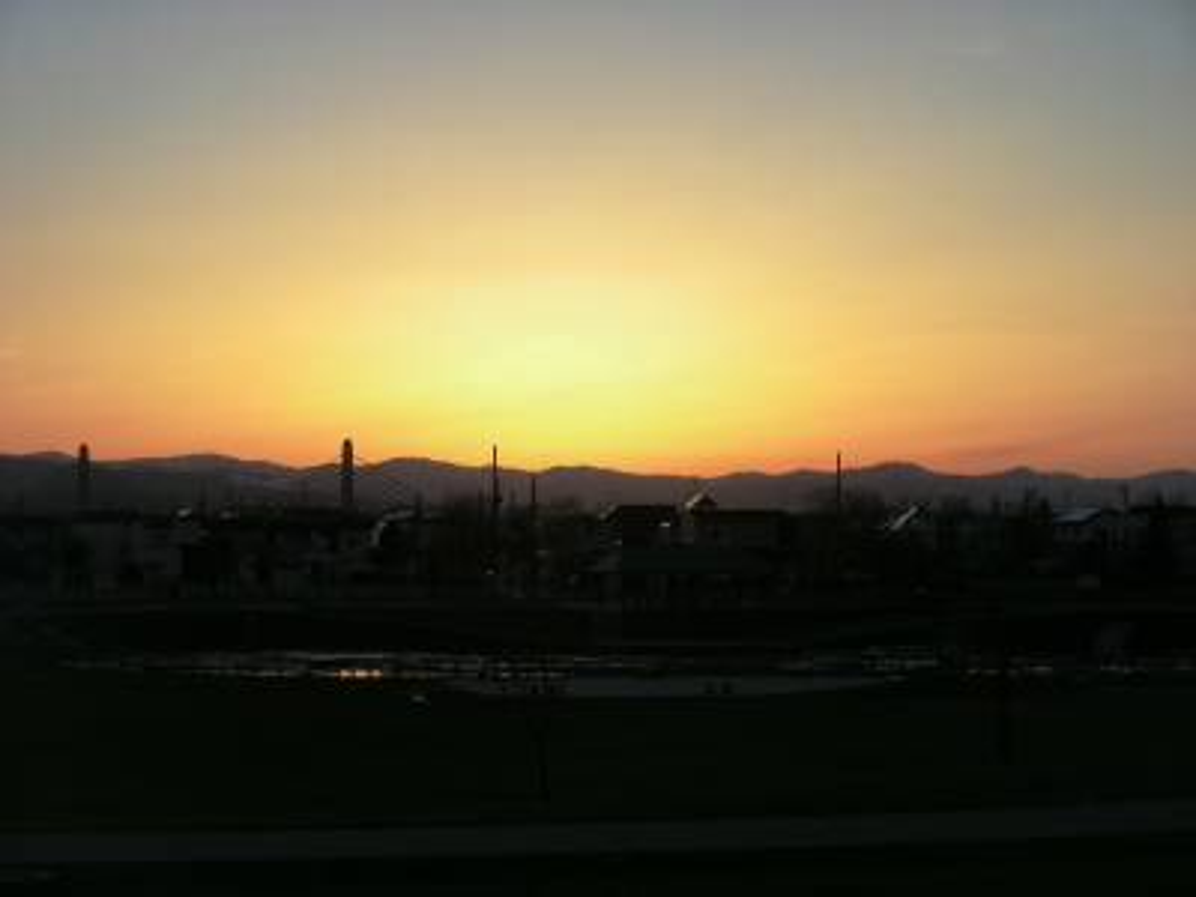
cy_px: 448
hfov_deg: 24.7
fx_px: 2729
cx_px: 598
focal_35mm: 79
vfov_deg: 18.7
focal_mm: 13.2
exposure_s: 1/144
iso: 50
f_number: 3.5
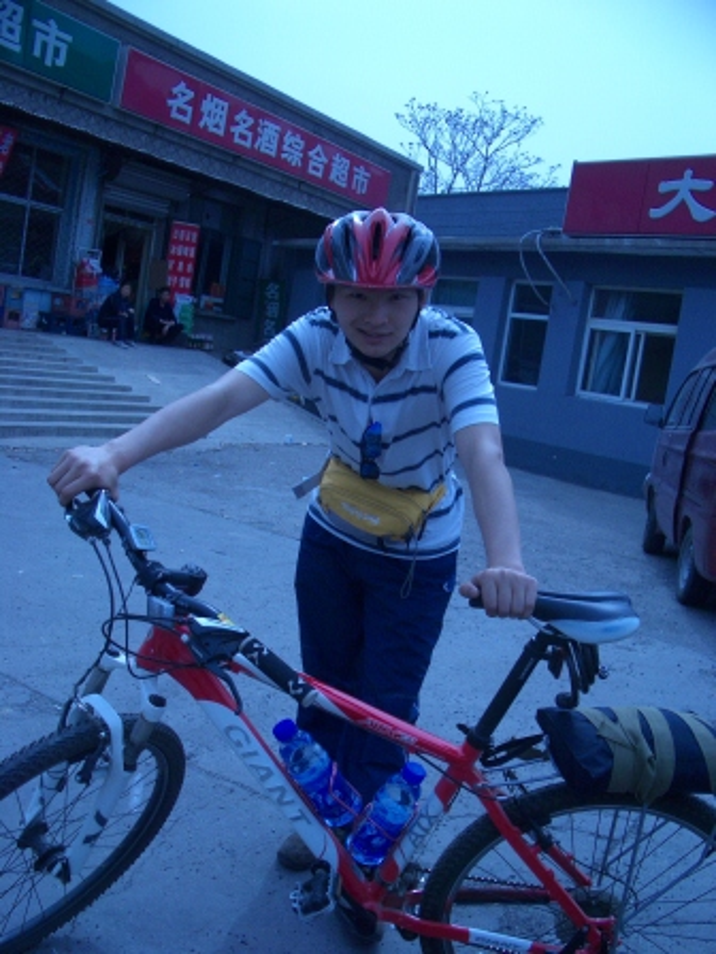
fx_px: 965
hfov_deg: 40.7
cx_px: 358
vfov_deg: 52.6
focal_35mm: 35
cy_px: 477
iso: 50
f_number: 4.3
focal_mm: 5.8
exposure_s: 1/500
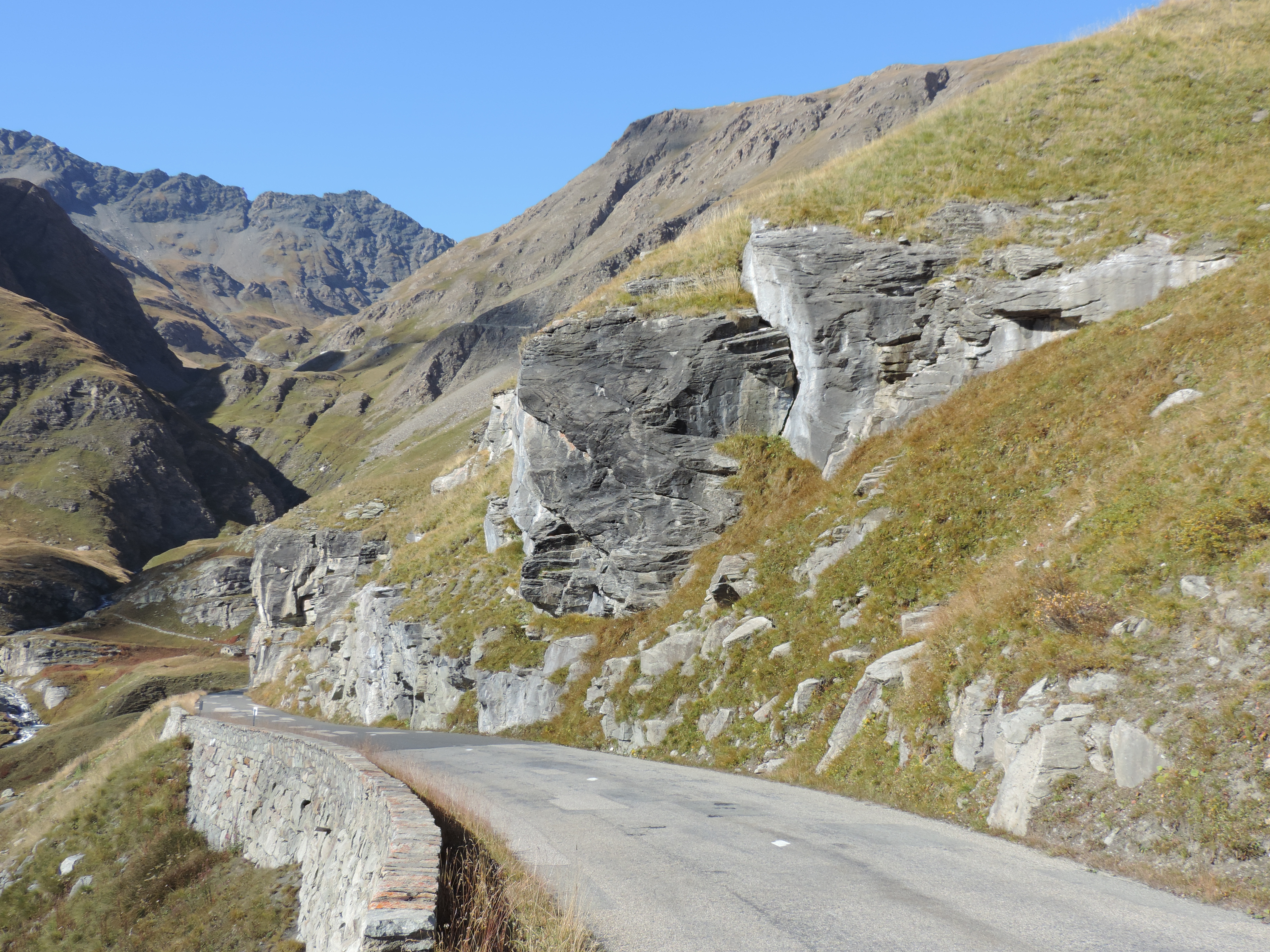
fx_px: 1358
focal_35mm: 37
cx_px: 654
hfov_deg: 50.1
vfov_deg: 38.7
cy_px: 483
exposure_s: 1/500
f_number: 3.3
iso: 80
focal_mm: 6.2
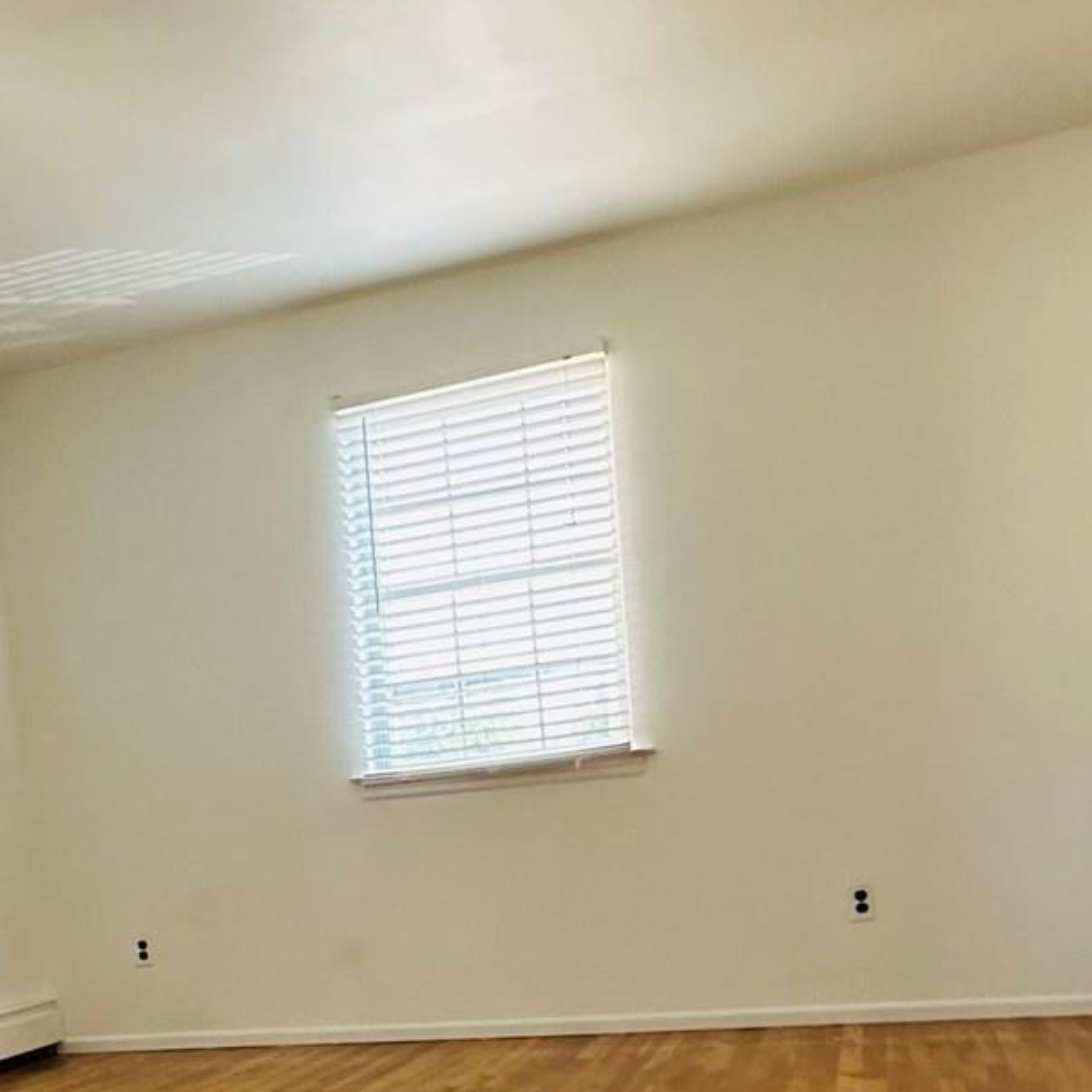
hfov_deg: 39.1
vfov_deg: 37.2
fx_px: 1499
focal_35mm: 42
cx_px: 290
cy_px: 1003
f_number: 2.2
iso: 250
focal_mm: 2.22
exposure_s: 1/99
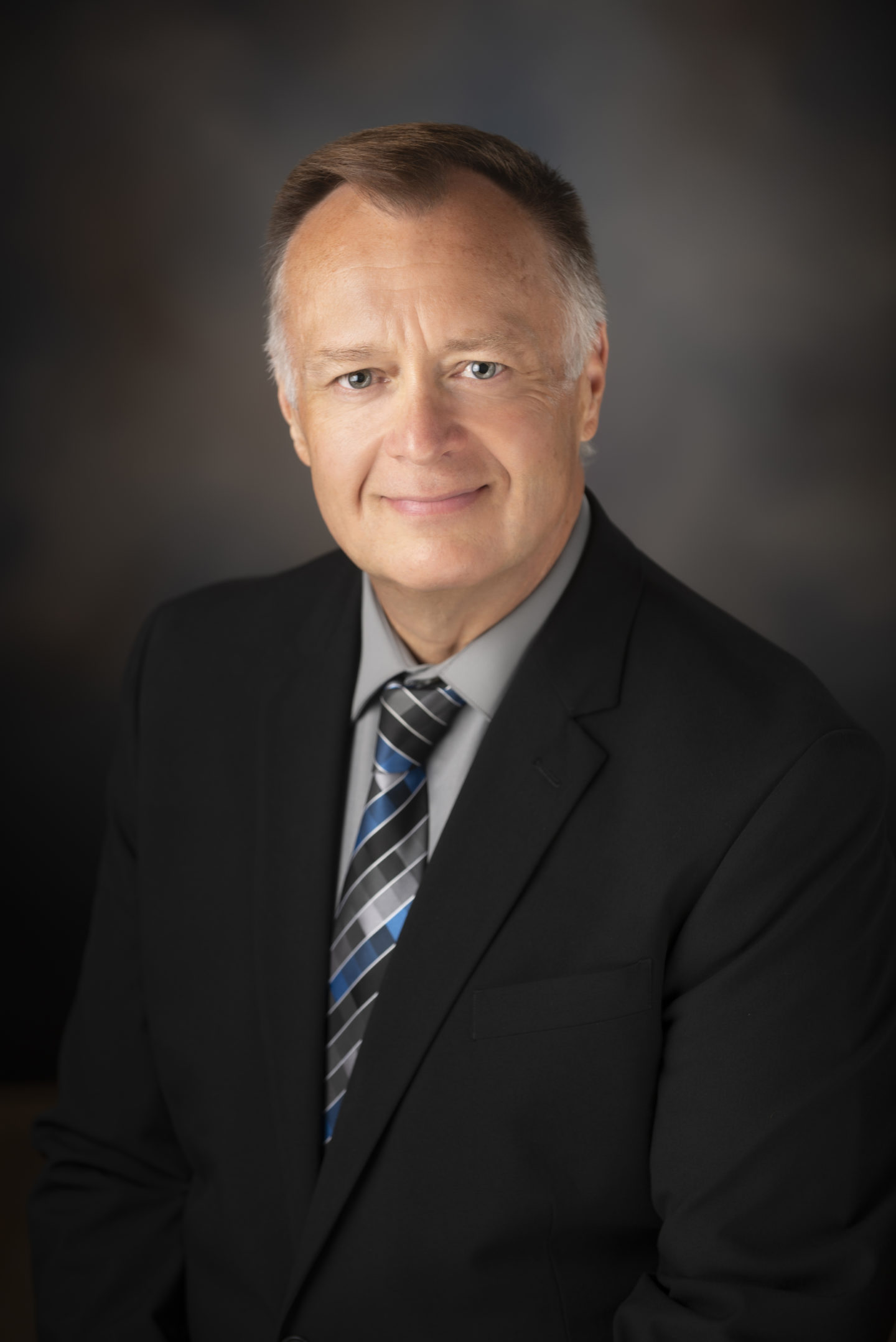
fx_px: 5036
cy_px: 671
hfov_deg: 10.2
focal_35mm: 135
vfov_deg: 15.2
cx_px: 448
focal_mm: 135
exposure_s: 1/250
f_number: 5
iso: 50
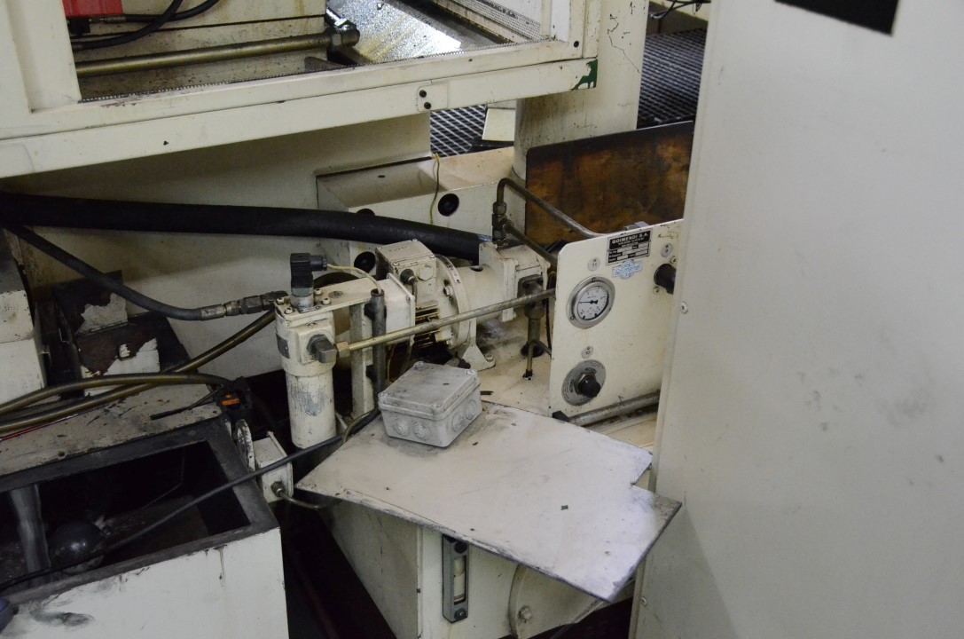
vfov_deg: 34.1
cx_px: 482
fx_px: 1042
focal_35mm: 39
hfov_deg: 49.6
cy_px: 320
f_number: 4.5
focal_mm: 26
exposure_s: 1/125
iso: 6400
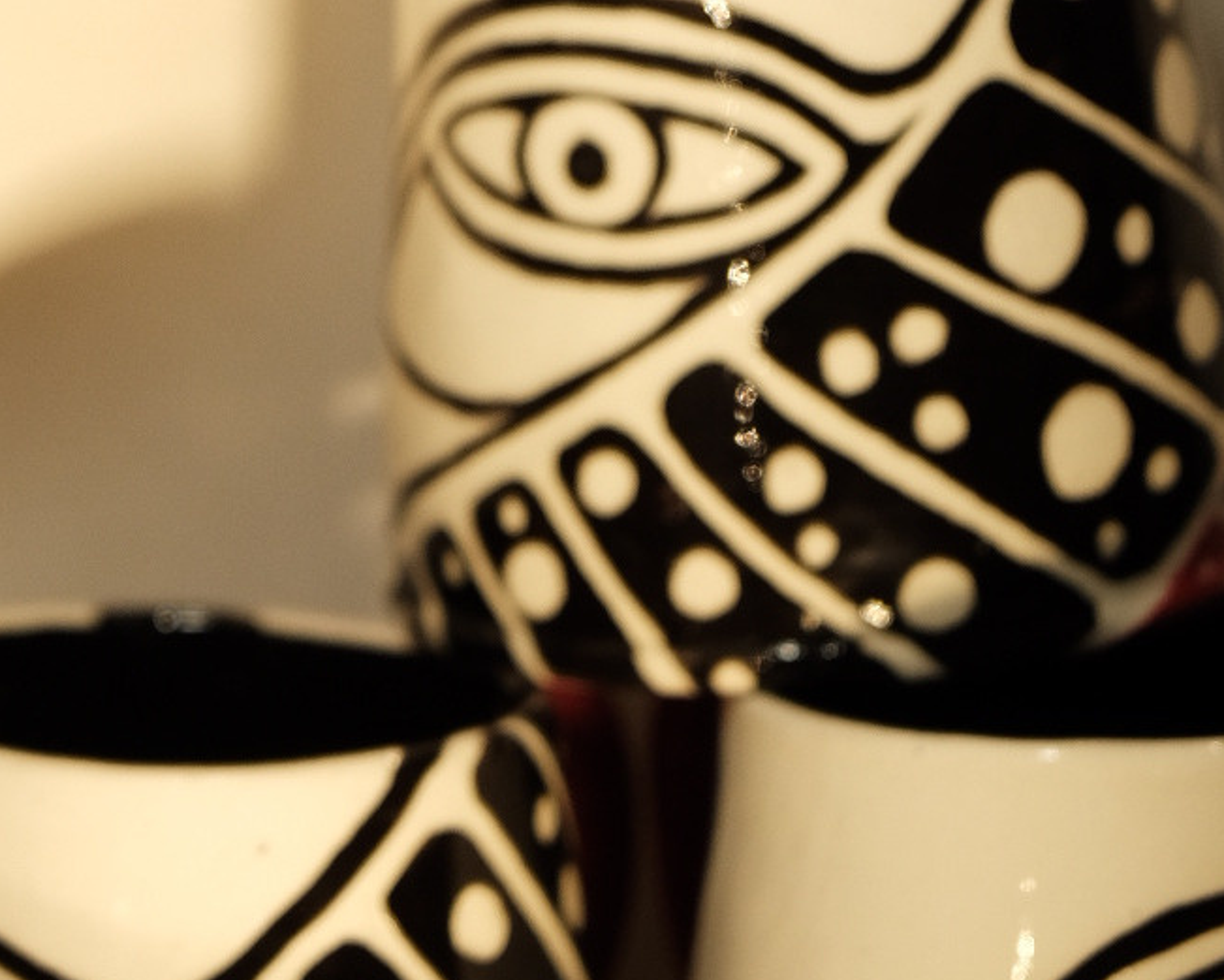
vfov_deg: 5.0
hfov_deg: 6.3
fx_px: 11123
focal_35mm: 307
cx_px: 282
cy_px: -181
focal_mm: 80
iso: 1000
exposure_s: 1/500
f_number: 4
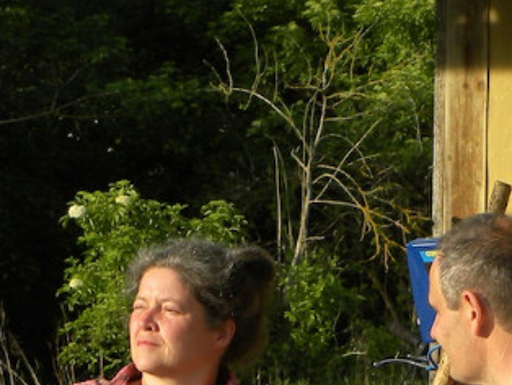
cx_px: 613
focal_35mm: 252
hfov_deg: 7.8
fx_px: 3730
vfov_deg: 5.9
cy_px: 483
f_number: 4.5
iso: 64
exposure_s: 1/200
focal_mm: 11.8
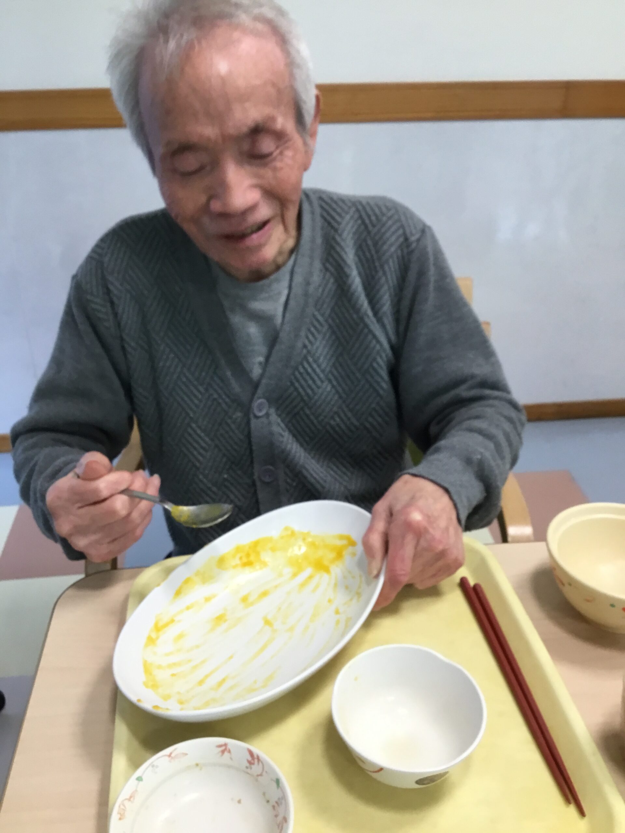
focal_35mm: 31
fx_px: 746
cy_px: 416
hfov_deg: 45.4
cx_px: 312
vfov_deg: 58.4
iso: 40
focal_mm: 3.3
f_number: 2.4
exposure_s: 1/30
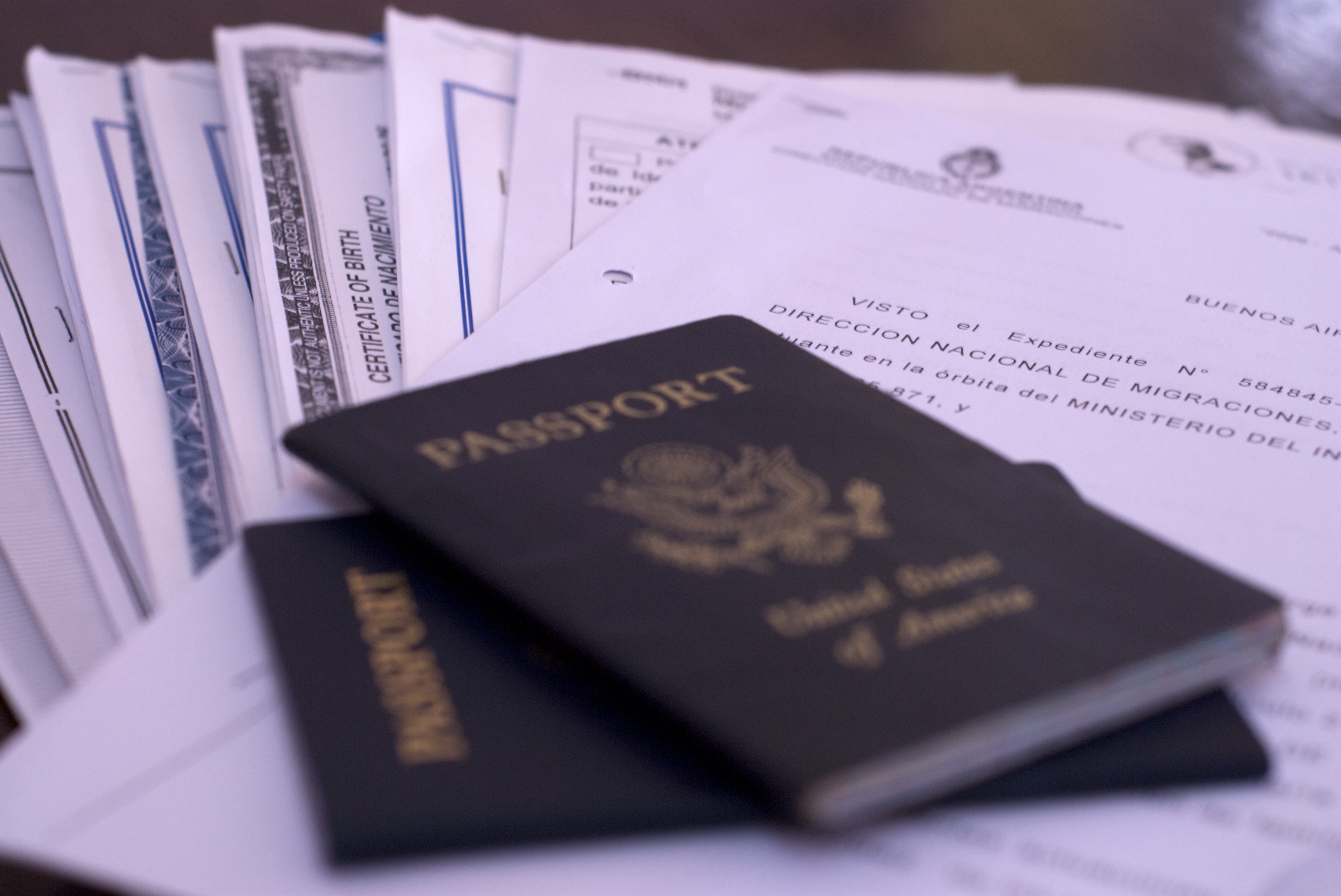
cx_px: 670
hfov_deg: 27.0
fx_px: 2796
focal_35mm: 75
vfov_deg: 18.2
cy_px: 448
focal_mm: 50
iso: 200
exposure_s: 1/15
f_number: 4
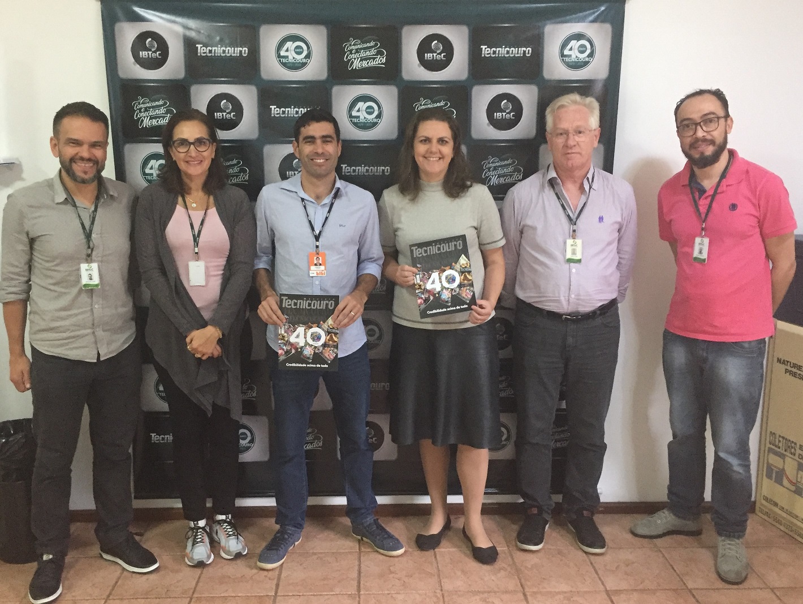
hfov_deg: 61.6
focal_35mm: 29
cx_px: 402
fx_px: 673
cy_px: 302
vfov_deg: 48.3
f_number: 2.2
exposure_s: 1/24
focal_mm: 4.15
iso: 250
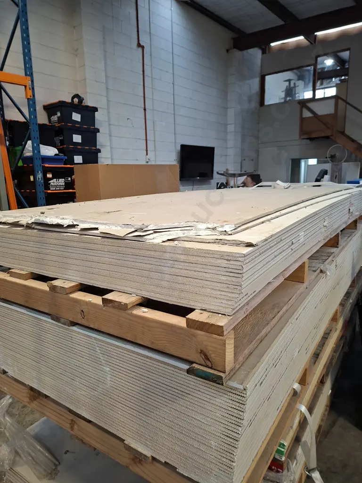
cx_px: 181
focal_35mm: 23
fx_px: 321
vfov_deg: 73.9
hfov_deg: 58.9
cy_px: 242
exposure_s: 1/50
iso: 250
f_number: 1.8
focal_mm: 5.54
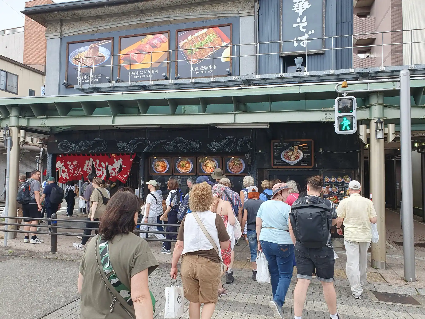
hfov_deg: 67.3
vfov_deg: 53.1
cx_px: 212
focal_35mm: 26
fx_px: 319
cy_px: 160
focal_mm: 4.32
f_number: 2.4
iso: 50
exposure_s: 1/367
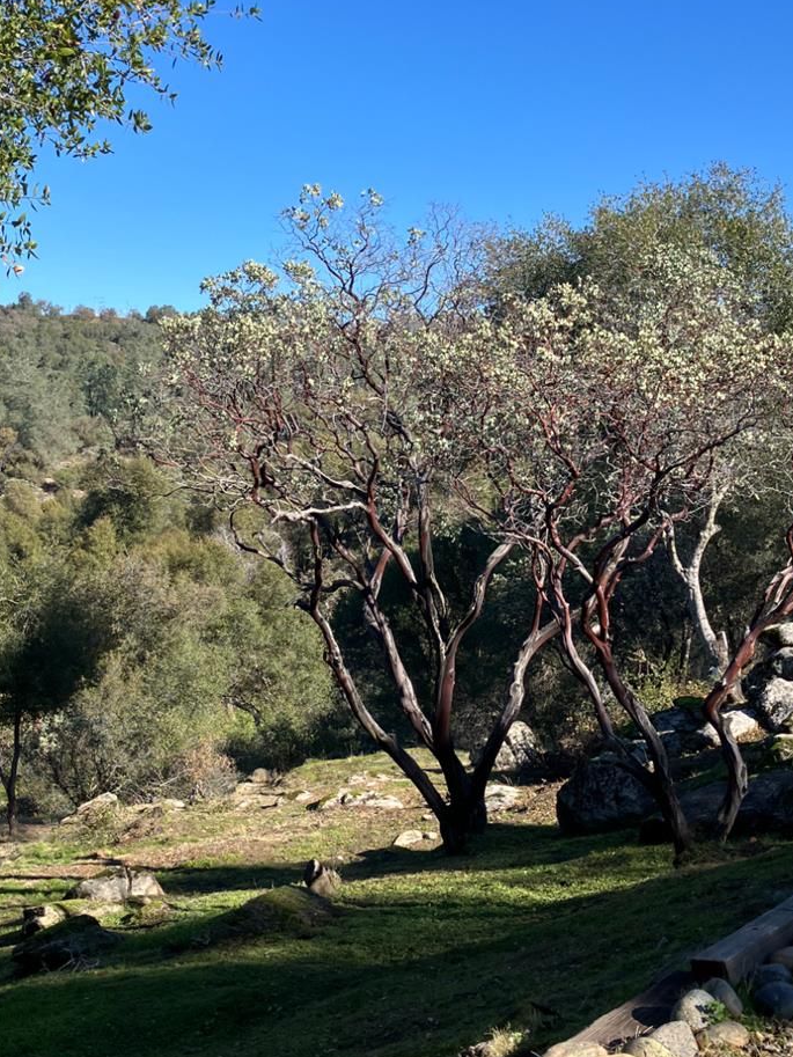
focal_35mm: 46
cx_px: 332
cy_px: 487
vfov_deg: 41.2
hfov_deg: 31.5
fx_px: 1405
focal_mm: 3.99
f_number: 1.8
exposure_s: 1/1185
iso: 32
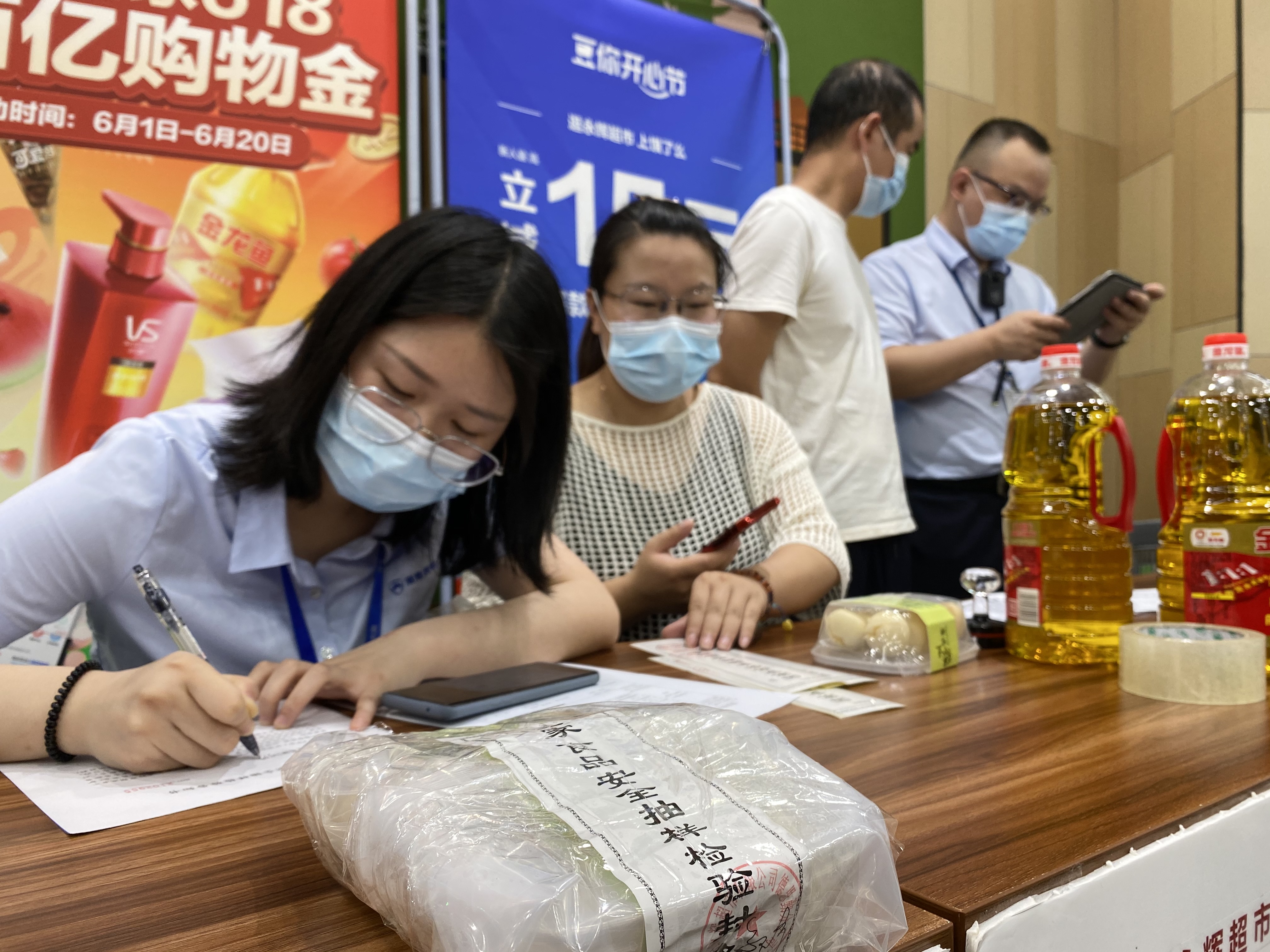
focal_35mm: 26
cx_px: 635
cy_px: 476
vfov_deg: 53.1
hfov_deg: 67.3
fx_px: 954
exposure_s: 1/100
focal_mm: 4.25
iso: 50
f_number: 1.8
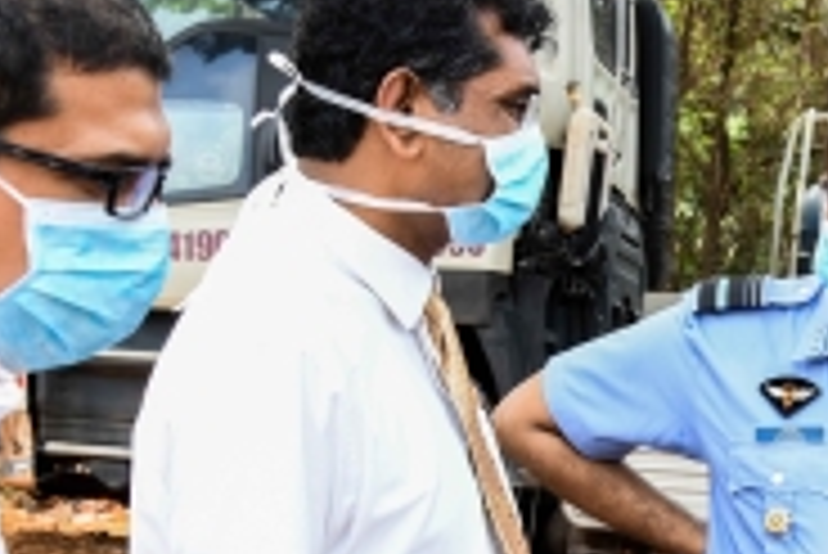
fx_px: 2923
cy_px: 588
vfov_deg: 10.7
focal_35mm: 127
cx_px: 886
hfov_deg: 15.7
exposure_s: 1/160
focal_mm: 36
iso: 400
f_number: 8
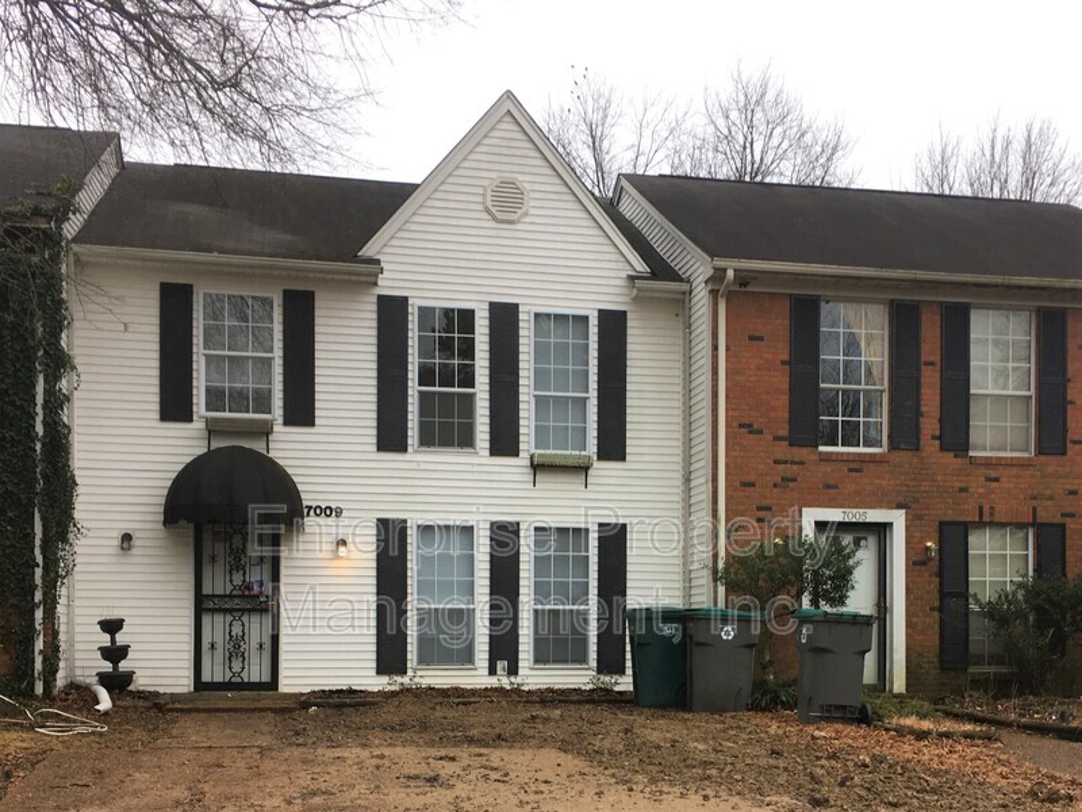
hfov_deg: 61.7
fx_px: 906
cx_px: 541
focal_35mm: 29
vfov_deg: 48.2
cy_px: 406
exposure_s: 1/120
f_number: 2.2
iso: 32
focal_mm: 4.15
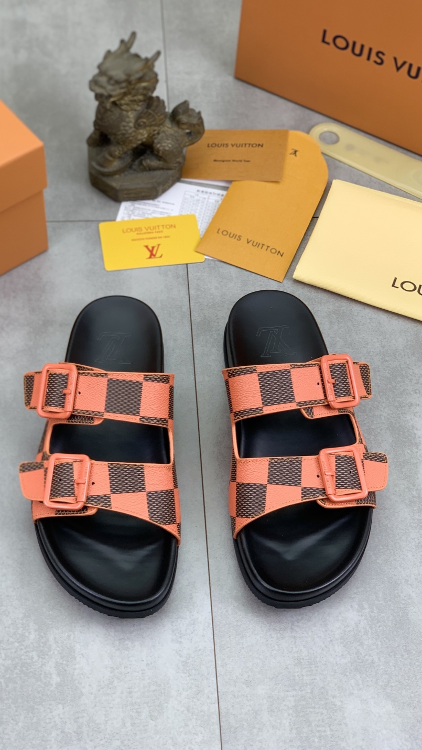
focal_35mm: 57
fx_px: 1134
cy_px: 374
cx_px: 182
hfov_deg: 21.1
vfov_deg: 36.6
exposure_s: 1/100
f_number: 2.4
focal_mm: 6
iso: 25
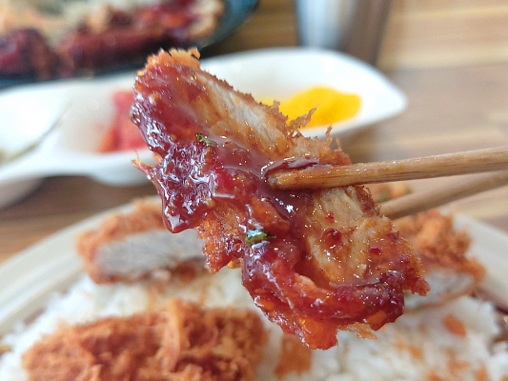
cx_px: 248
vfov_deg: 46.7
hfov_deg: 59.9
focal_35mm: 30
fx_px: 440
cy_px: 211
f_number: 2
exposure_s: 1/60
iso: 200
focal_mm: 4.58
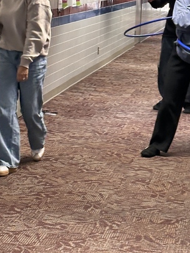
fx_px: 885
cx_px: 164
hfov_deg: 12.2
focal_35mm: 121
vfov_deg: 16.2
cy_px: 64
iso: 250
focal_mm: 6.86
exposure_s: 1/40
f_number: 1.78
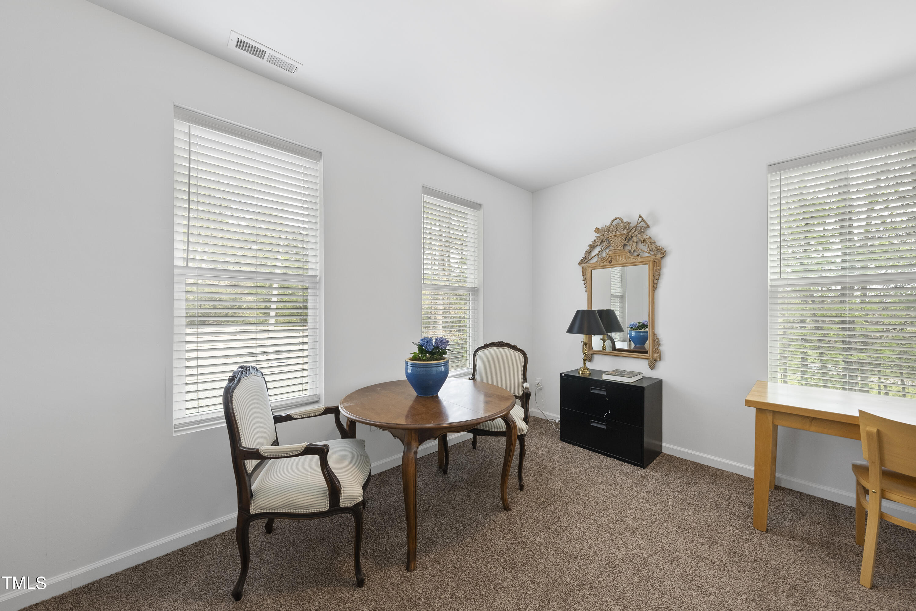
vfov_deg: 90.1
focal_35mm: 12
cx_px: 458
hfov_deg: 112.6
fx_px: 305
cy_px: 306
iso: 400
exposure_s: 1/13
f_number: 7.1
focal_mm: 12
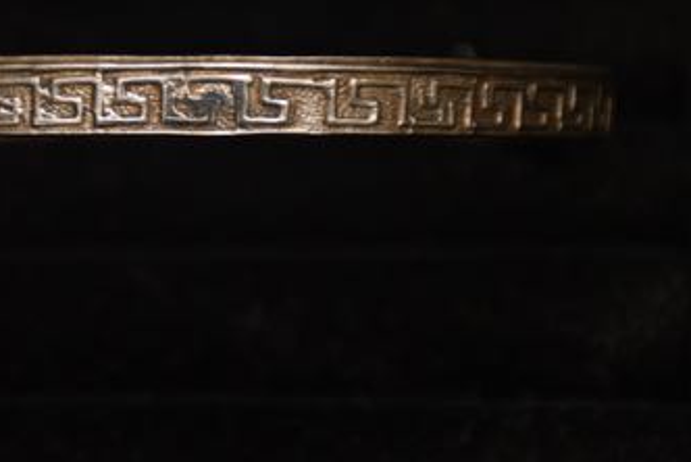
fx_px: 7780
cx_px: 194
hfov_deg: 5.1
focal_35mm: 405
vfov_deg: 3.4
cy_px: 144
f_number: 5.6
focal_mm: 140
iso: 160
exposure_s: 1/160
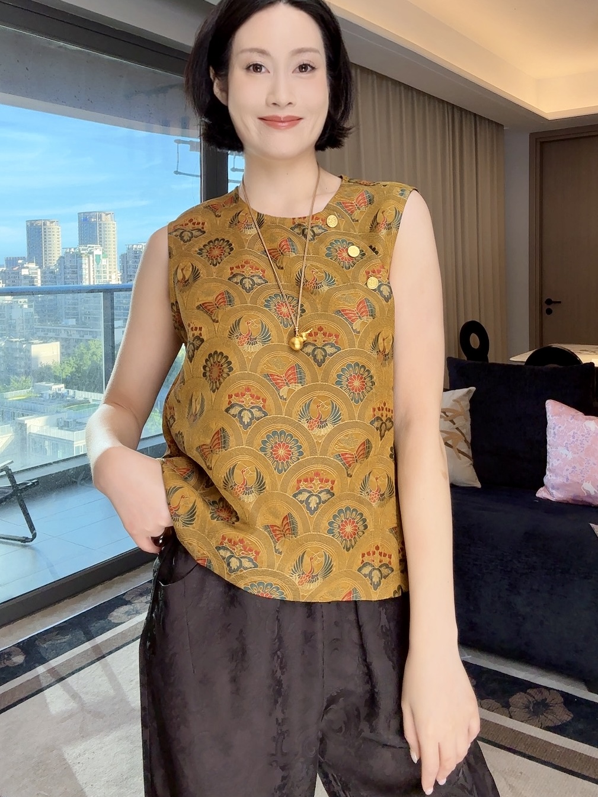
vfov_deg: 73.9
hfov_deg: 58.9
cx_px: 299
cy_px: 398
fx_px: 530
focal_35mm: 23
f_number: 1.9
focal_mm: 2.69
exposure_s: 1/195
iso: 50
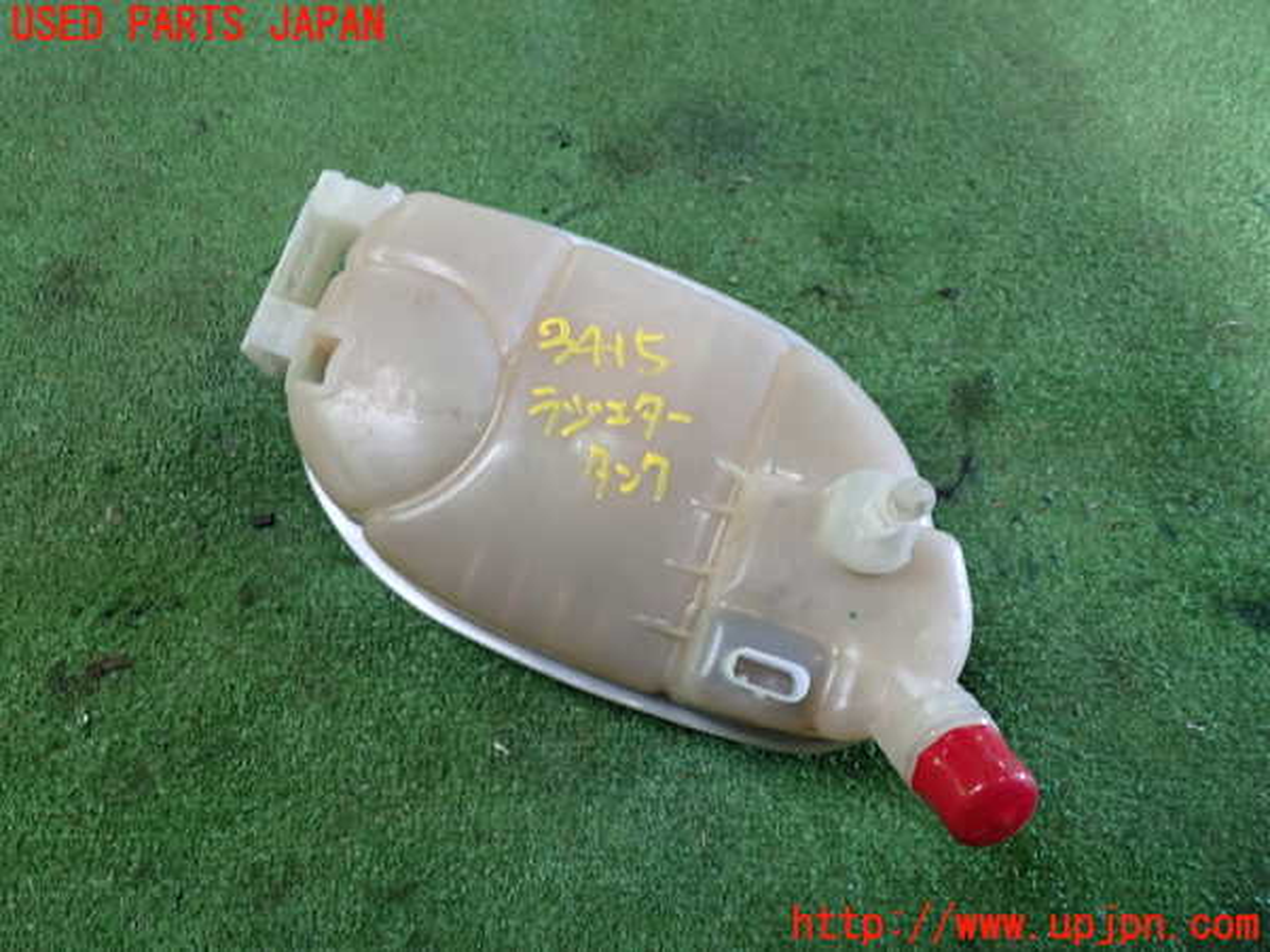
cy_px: 476
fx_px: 1101
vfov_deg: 46.8
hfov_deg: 60.0
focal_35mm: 30
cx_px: 635
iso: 200
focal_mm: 5.4
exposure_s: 1/30
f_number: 2.3
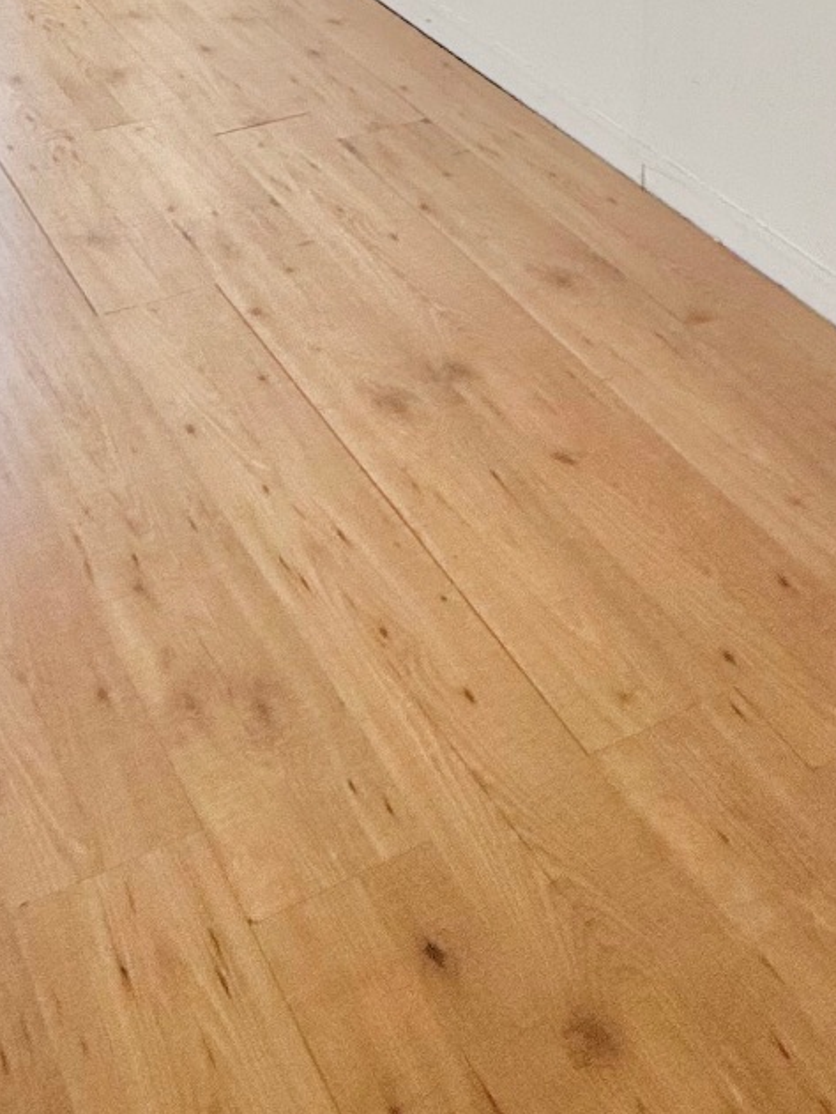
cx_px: 194
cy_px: -598
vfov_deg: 26.8
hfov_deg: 29.7
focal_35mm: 48
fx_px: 1545
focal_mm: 2.22
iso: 64
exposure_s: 1/351
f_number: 2.2
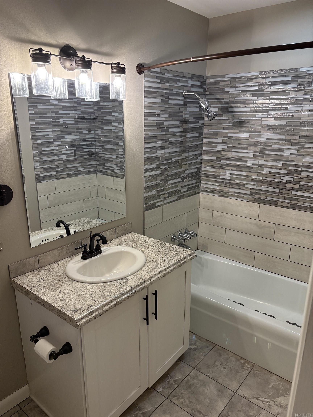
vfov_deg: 67.3
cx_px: 156
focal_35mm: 26
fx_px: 313
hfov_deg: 53.1
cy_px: 208
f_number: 1.6
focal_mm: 5.96
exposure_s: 1/60
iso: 250
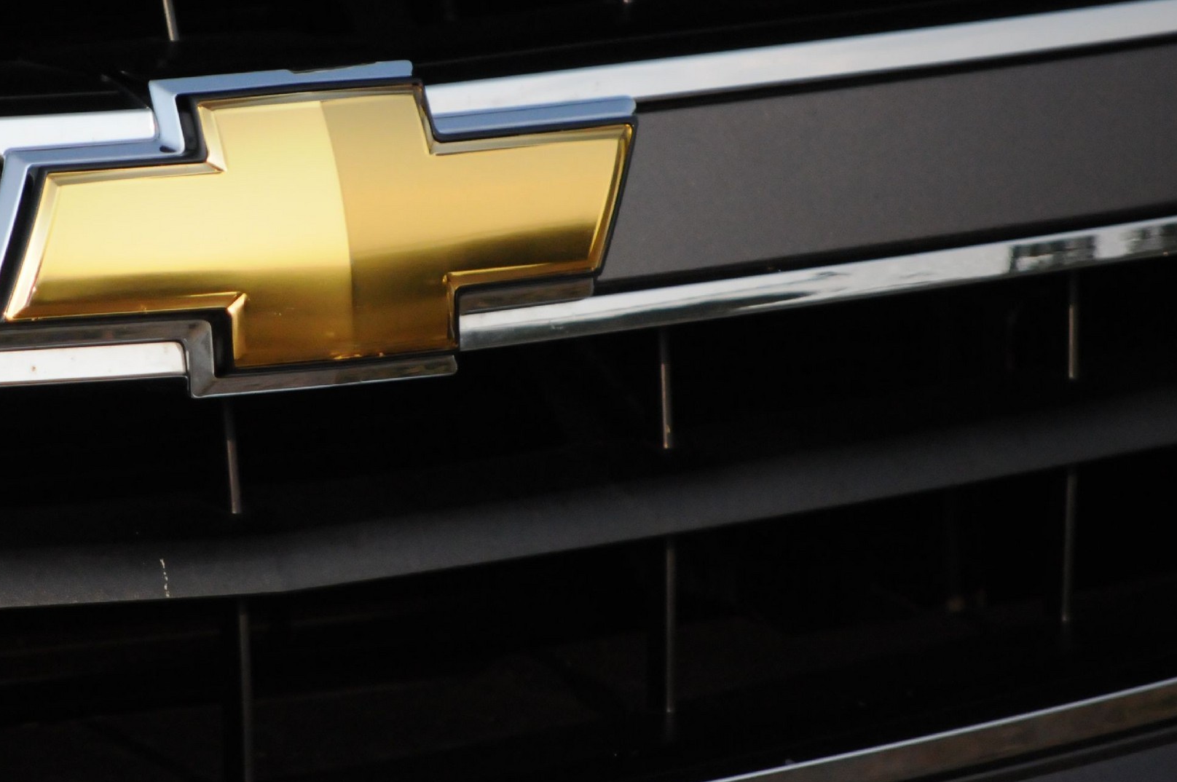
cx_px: 294
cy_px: 266
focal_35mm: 464
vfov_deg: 3.0
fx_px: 15155
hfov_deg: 4.4
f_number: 5.6
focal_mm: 200
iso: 2000
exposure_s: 1/8000
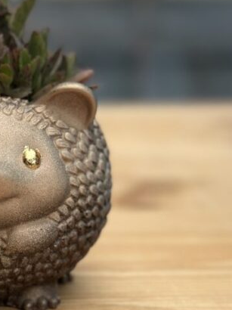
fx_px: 1073
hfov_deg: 12.2
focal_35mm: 120
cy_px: 105
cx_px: -8
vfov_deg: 16.4
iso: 125
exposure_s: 1/100
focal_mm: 6.86
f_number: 1.78
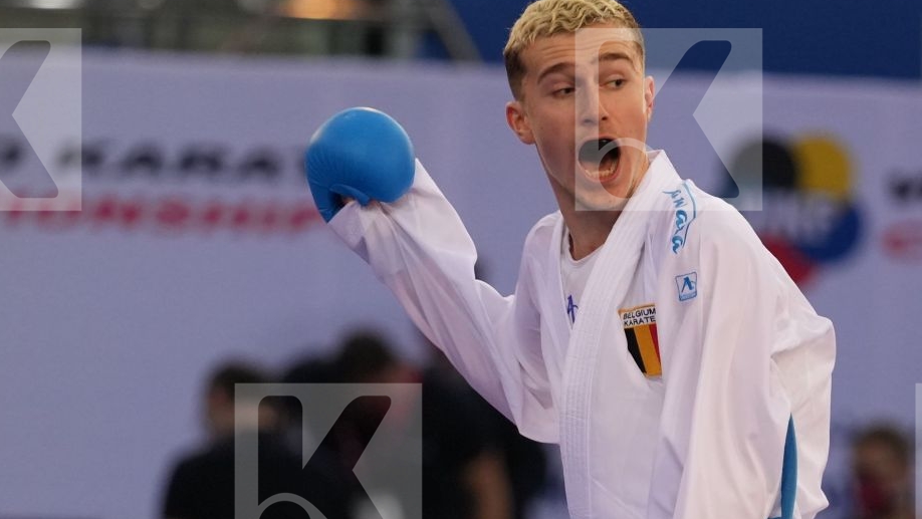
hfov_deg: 3.5
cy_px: 475
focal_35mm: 616
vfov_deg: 2.0
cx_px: 669
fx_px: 15064
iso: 1600
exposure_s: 1/1000
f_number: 2.8
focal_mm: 200
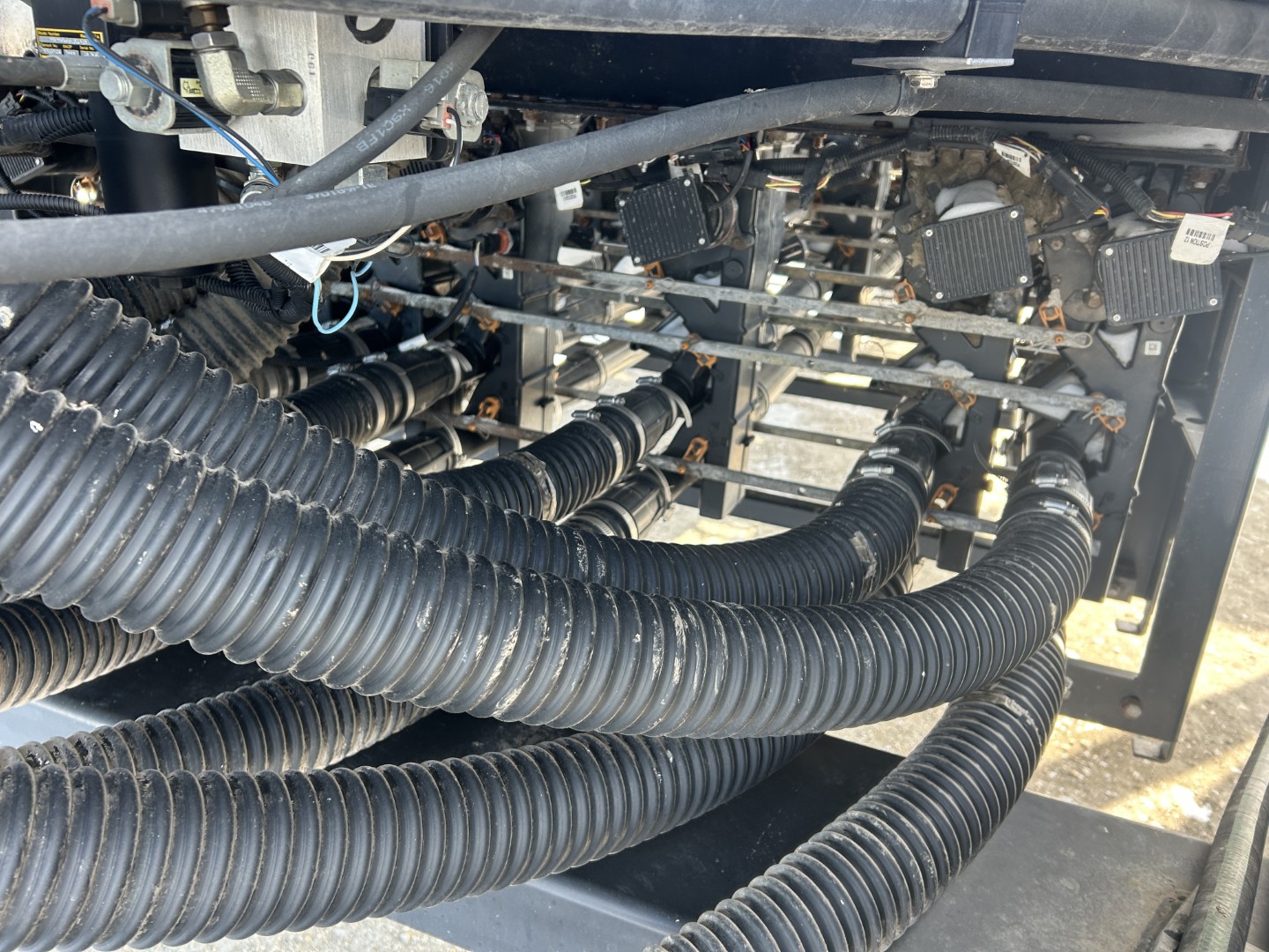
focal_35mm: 26
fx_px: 953
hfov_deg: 67.3
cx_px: 634
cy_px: 476
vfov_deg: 53.1
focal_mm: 5.7
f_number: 1.5
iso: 80
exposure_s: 1/121
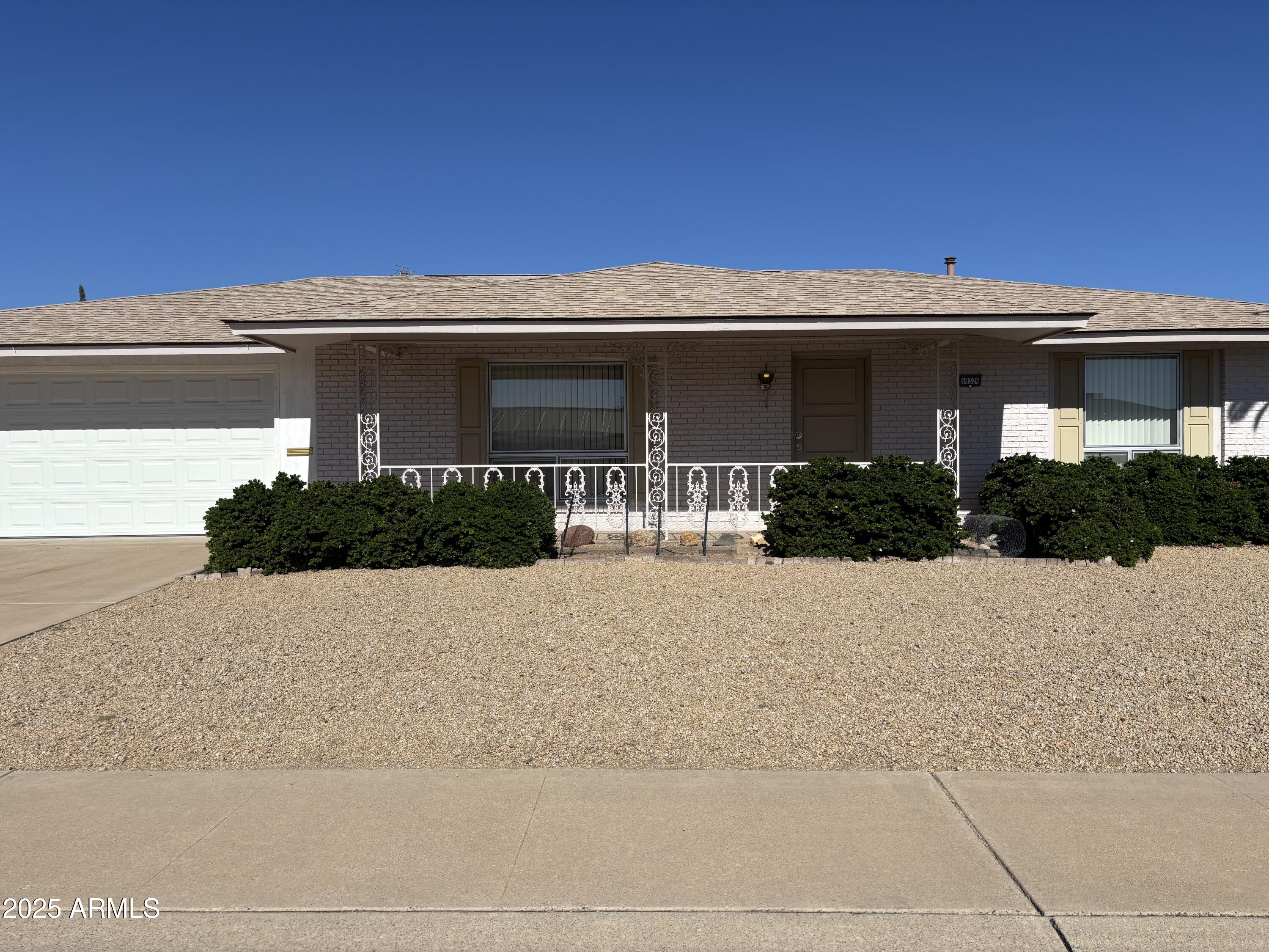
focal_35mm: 26
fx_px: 953
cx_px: 634
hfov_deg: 67.3
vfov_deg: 53.1
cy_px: 476
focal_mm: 5.96
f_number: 1.6
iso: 50
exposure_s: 1/6329
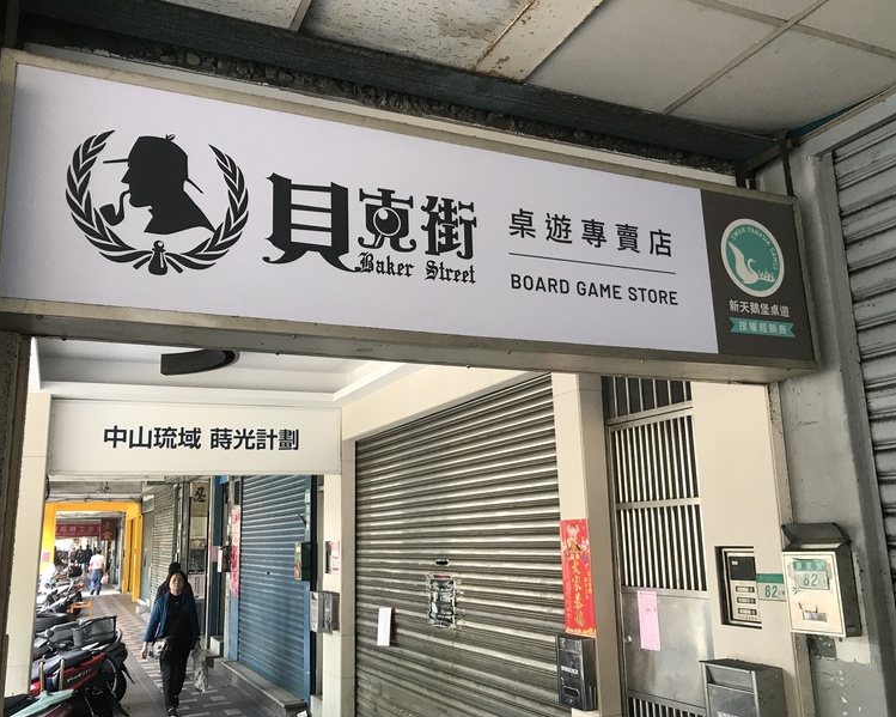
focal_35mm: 31
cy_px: 362
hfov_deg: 57.2
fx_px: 822
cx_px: 449
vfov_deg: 47.1
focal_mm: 3.99
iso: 32
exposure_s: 1/30
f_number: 1.8
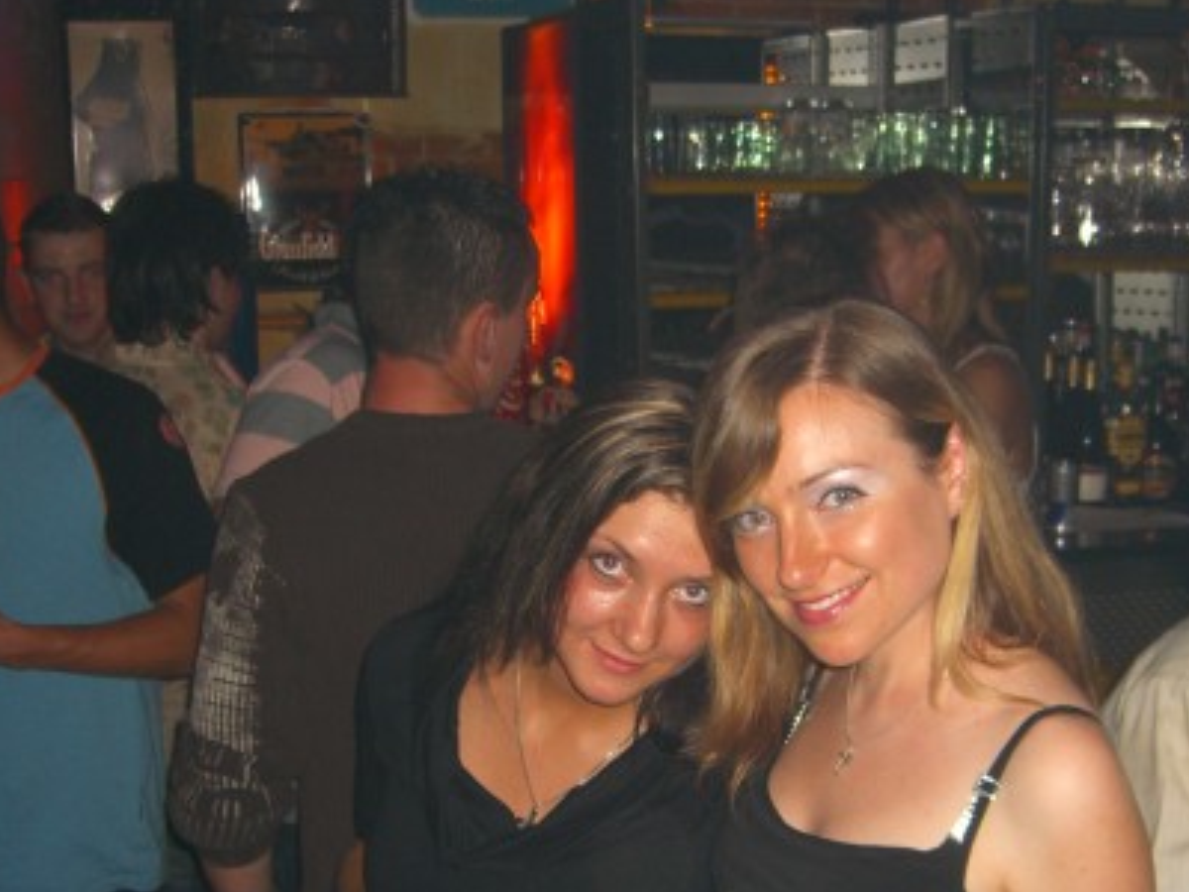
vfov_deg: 25.4
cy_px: 660
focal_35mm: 57
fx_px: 1958
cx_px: 675
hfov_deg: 33.7
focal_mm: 7.9
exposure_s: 1/60
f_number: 2.8
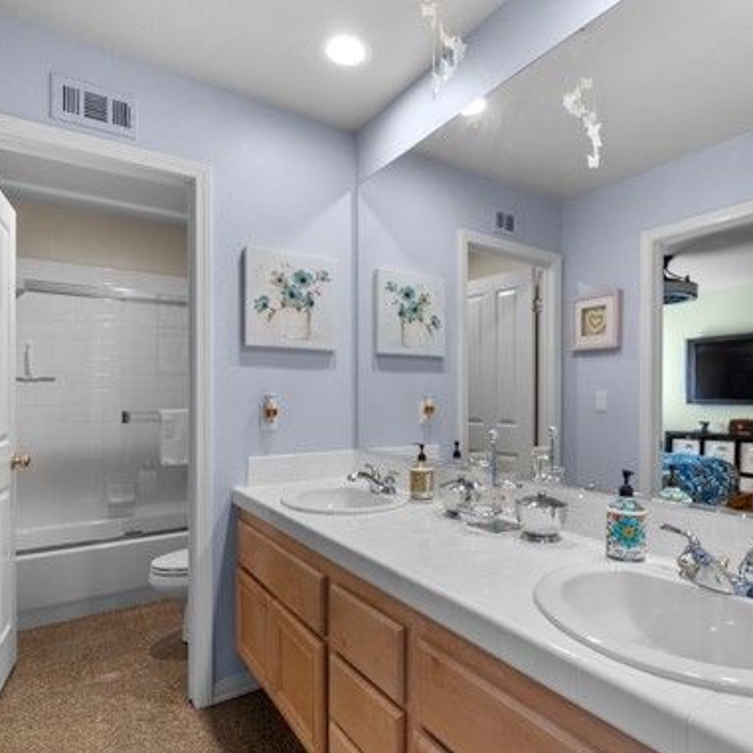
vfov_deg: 74.7
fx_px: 492
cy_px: 404
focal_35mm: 20
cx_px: 417
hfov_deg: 74.6
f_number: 9
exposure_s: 1.3
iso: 100
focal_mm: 14
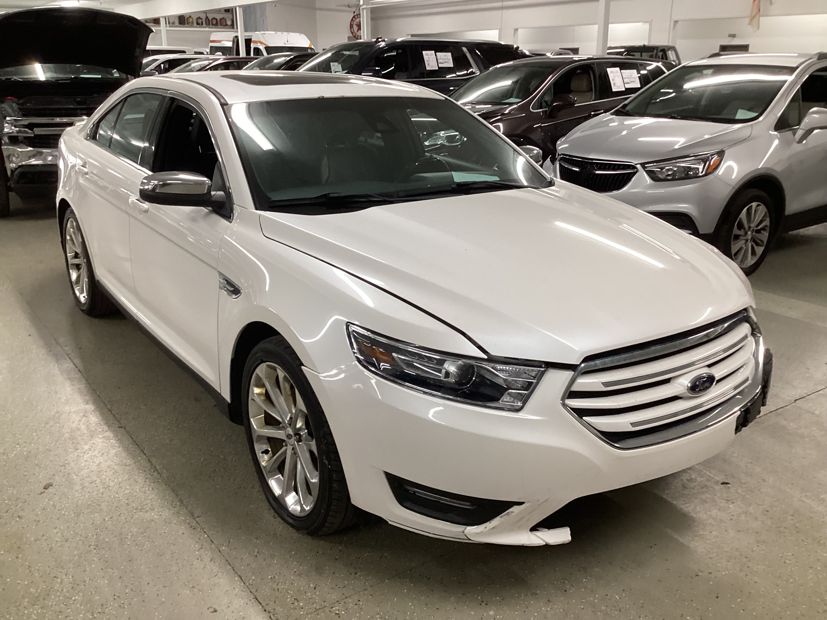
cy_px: 310
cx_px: 414
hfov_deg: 58.4
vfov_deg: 45.4
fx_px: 741
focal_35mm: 31
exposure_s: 1/50
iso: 125
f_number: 2.4
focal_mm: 3.3
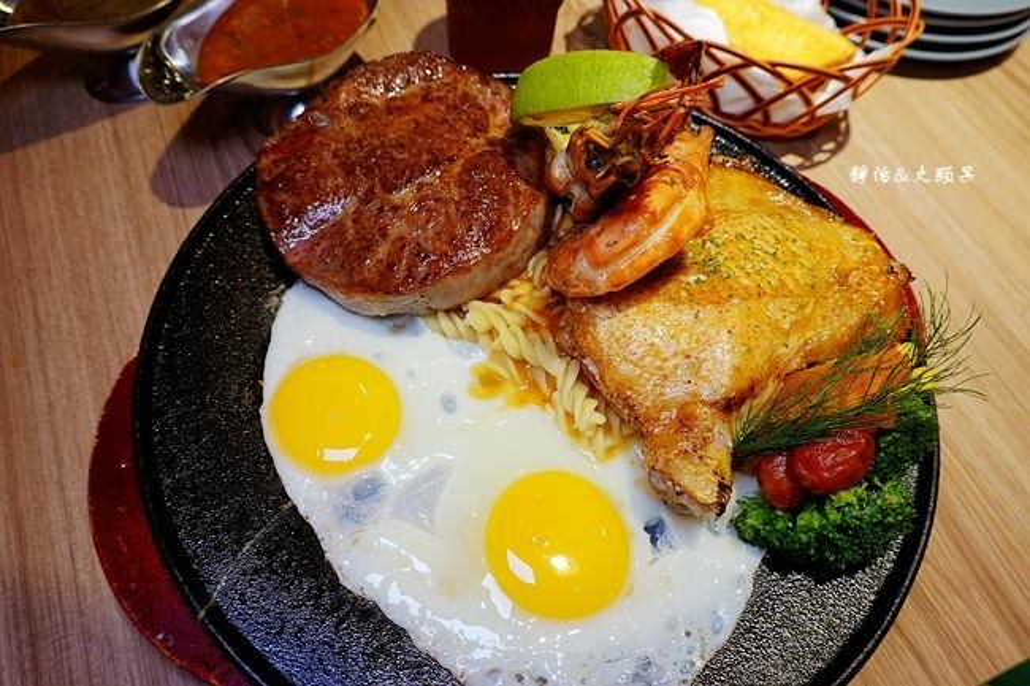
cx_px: 515
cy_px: 343
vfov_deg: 53.1
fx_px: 686
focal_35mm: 24
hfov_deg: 73.8
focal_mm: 9
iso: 125
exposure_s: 1/60
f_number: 2.8
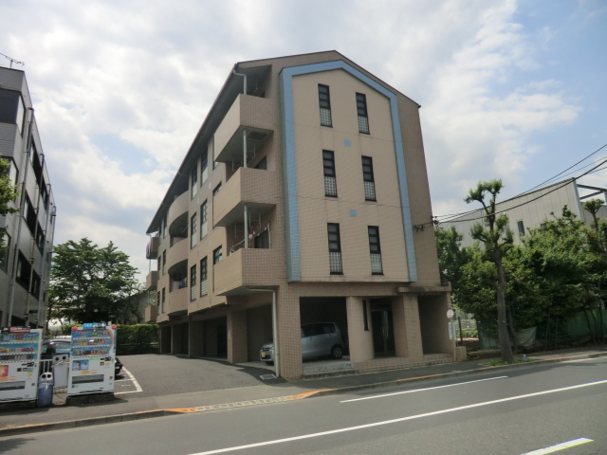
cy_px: 228
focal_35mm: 24
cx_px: 304
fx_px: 421
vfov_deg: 56.8
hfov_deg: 71.6
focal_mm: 4.3
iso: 80
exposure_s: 1/250
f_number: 7.5
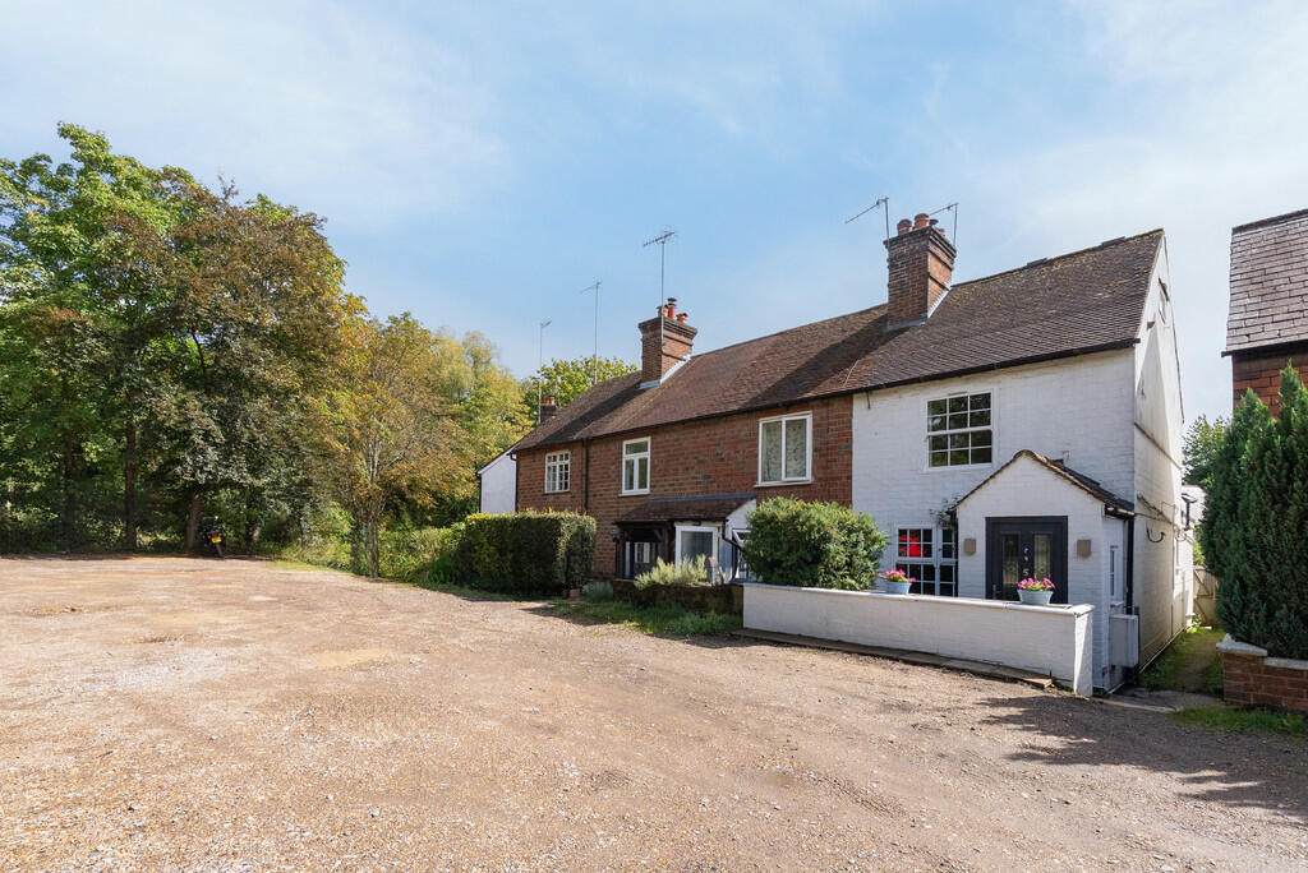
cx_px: 654
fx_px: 582
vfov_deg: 73.8
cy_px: 436
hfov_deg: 96.7
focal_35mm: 16
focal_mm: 16
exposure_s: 1/2500
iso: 1250
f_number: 7.1
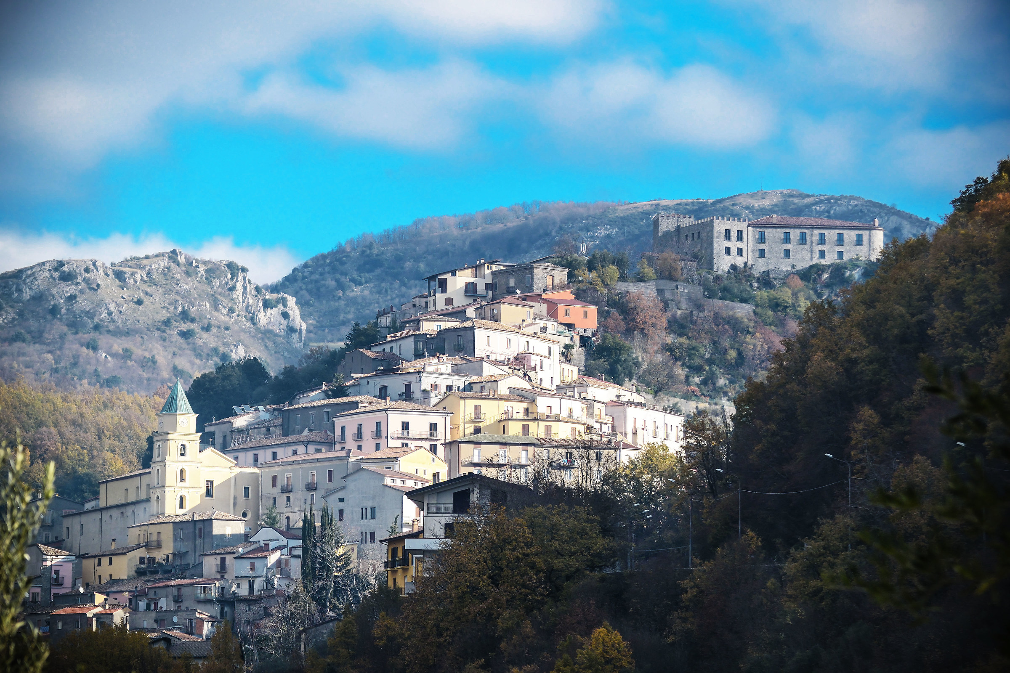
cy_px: 336
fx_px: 4881
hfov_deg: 11.8
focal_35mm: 174
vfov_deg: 7.9
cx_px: 505
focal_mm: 116
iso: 400
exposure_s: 1/1000
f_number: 6.3
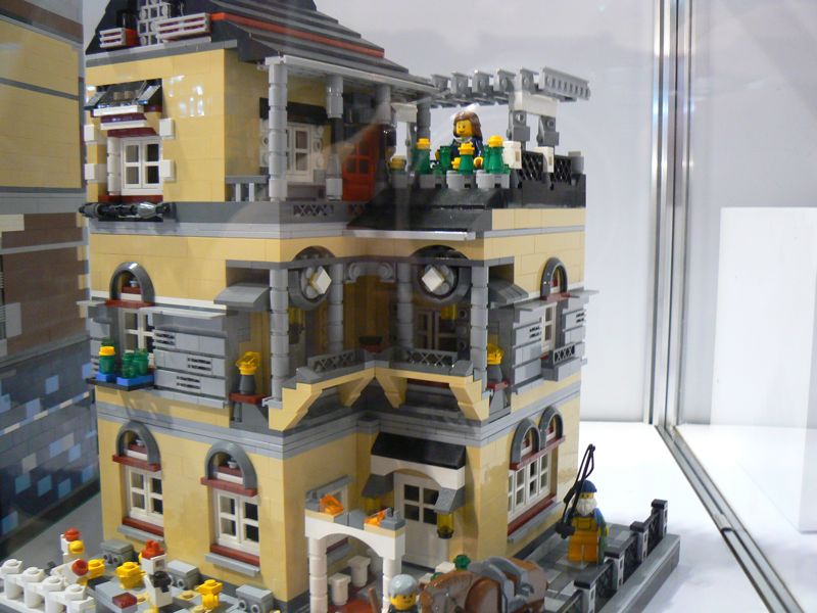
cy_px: 306
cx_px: 408
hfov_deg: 51.4
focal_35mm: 36
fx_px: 850
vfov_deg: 39.7
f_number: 2.8
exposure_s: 1/20
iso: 200
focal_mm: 6
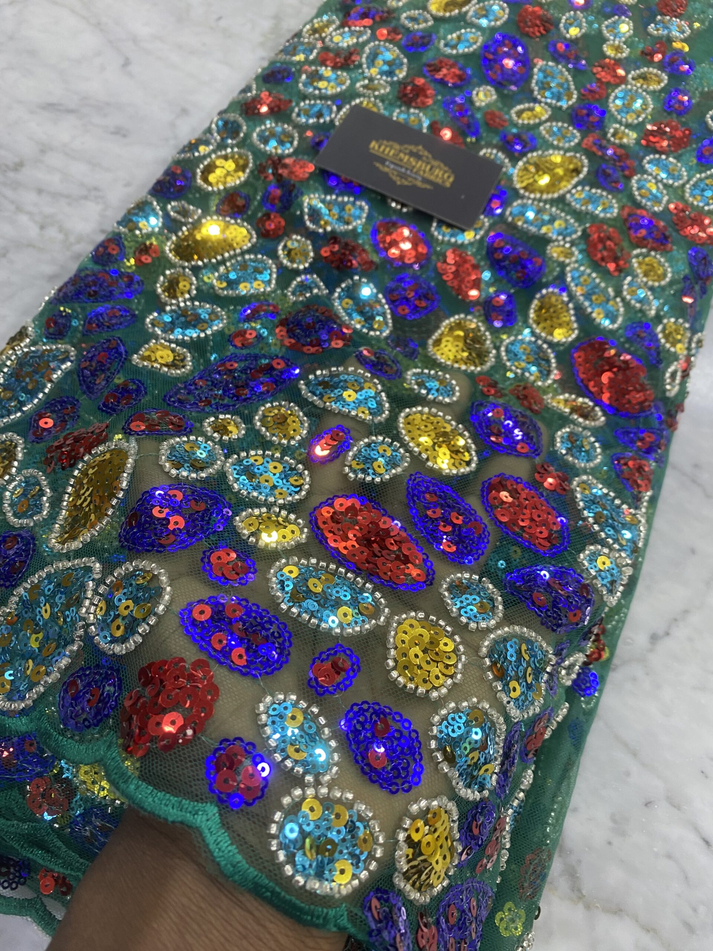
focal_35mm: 26
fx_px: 714
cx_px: 356
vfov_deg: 67.3
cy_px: 476
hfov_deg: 53.1
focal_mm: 4.25
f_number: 1.8
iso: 100
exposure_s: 1/50
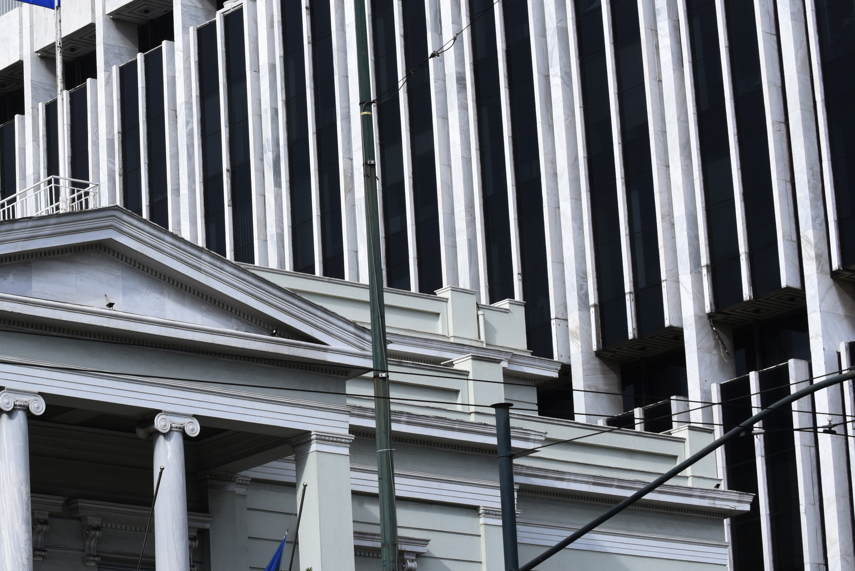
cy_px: 161
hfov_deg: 15.4
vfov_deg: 10.5
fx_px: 3112
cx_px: 60
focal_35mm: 131
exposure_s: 1/160
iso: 400
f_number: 22
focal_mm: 70
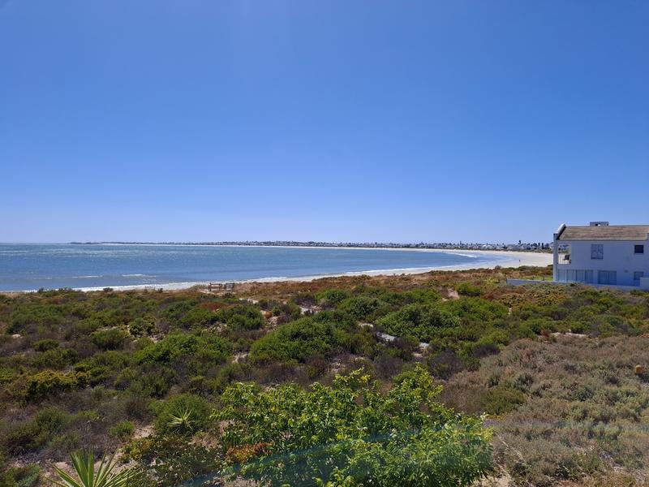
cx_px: 324
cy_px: 244
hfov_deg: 69.4
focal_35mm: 25
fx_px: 469
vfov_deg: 54.9
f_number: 1.8
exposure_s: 1/2747
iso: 32
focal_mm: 4.69
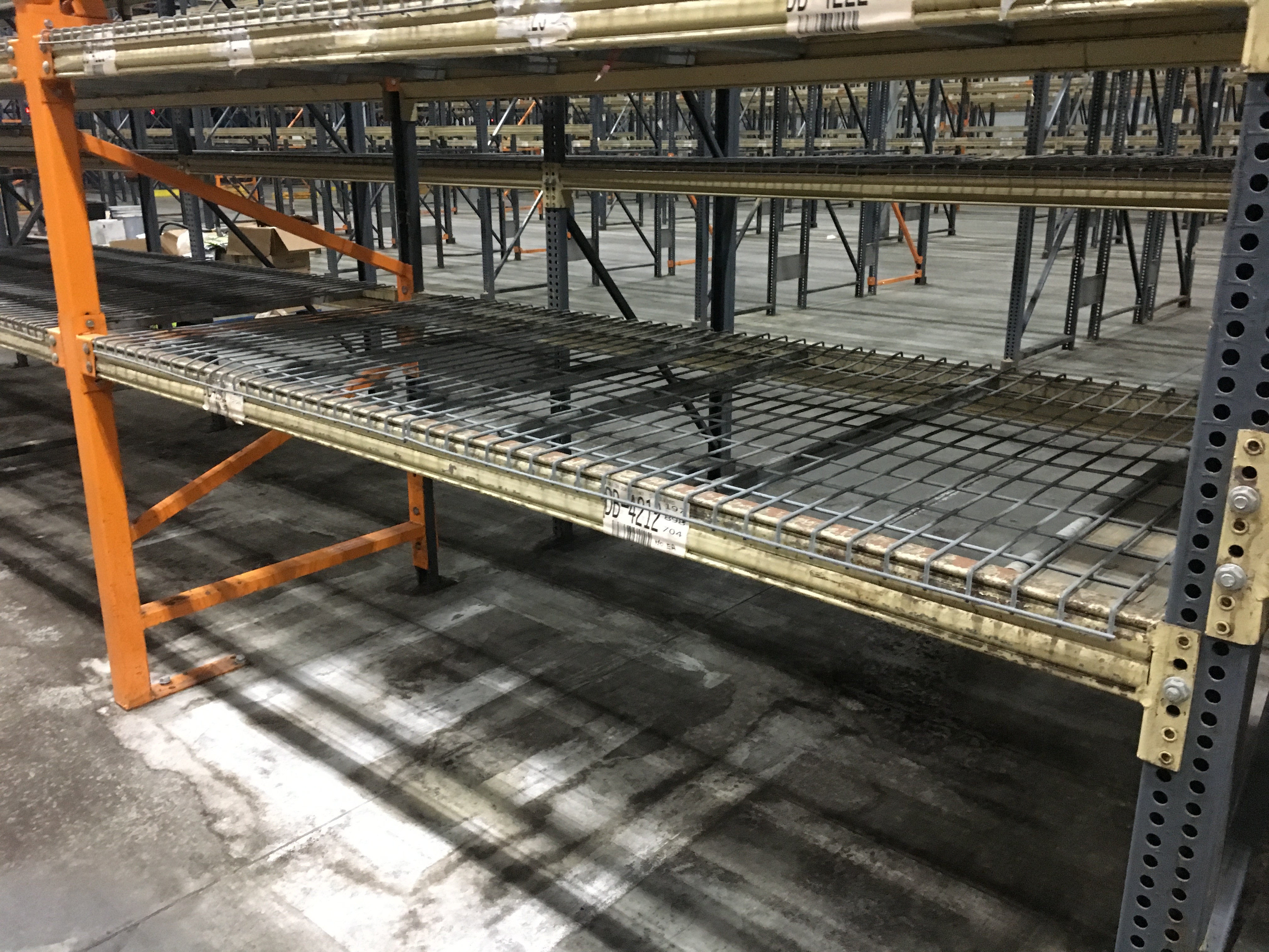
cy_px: 476
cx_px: 634
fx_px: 1063
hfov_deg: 61.7
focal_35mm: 29
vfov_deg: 48.2
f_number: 2.2
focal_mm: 4.15
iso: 320
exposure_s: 1/15
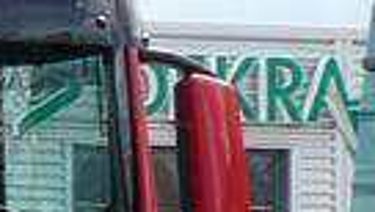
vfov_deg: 1.9
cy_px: 496
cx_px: -681
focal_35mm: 627
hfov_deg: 3.4
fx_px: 6244
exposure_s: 1/200
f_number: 5
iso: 80
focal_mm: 17.5
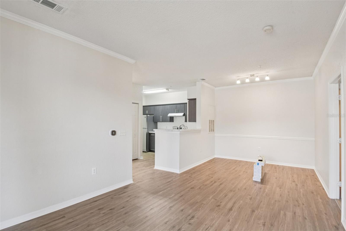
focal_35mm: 16
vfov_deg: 73.7
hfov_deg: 96.7
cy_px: 116
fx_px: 154
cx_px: 173
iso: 400
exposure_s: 1/10
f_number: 8
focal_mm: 16
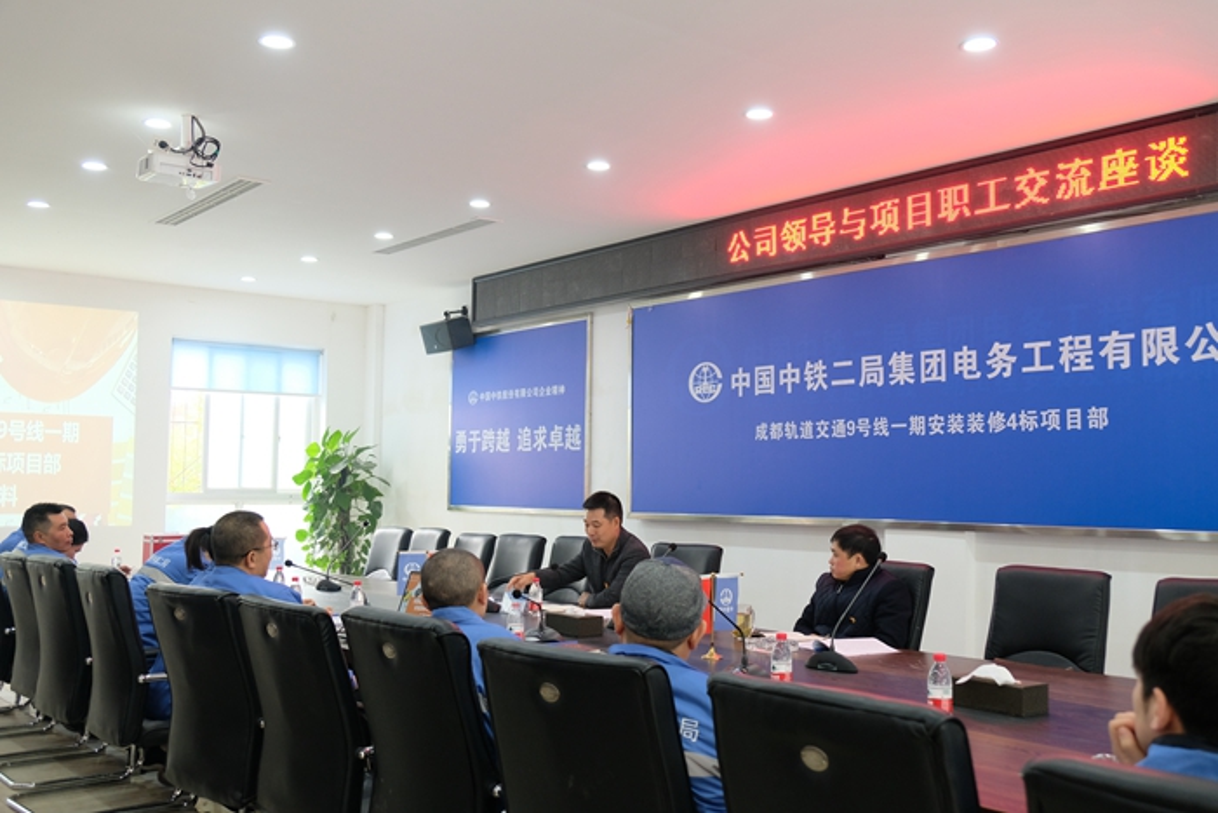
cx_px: 609
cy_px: 406
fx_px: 1184
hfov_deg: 54.4
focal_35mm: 35
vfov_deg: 37.9
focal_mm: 23.3
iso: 1250
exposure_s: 1/30
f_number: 4
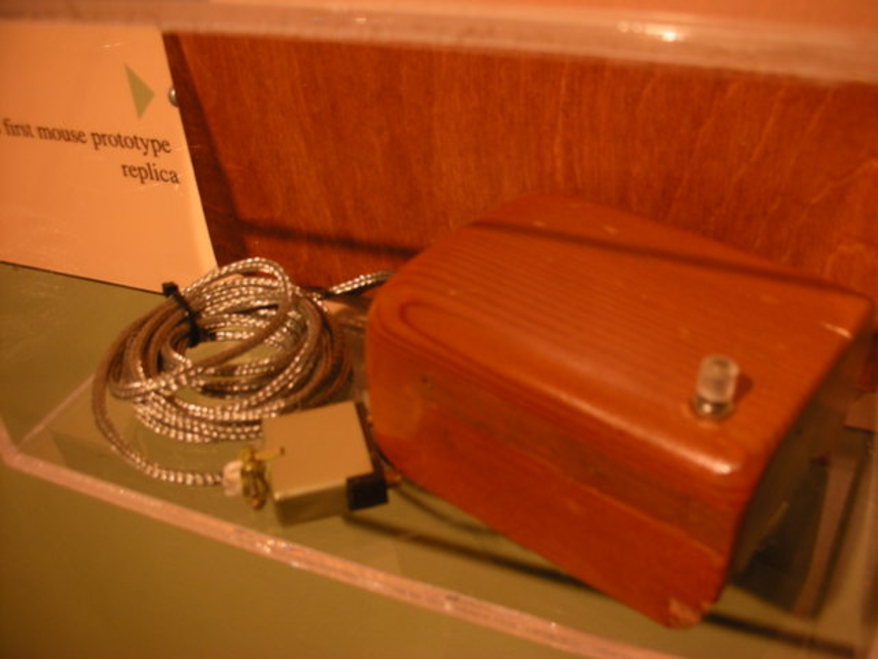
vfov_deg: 40.7
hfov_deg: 52.6
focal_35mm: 35
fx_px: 888
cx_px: 439
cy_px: 330
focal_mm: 5.8
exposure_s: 1/3.2
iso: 50
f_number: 3
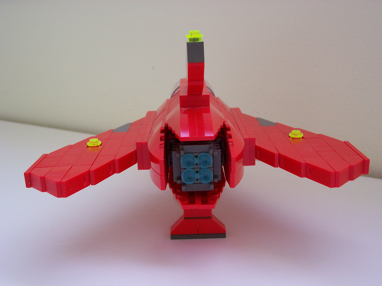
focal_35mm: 42
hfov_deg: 44.8
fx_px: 463
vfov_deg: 34.3
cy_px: 143
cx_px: 191
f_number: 2.9
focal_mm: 7
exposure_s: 1/8
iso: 160
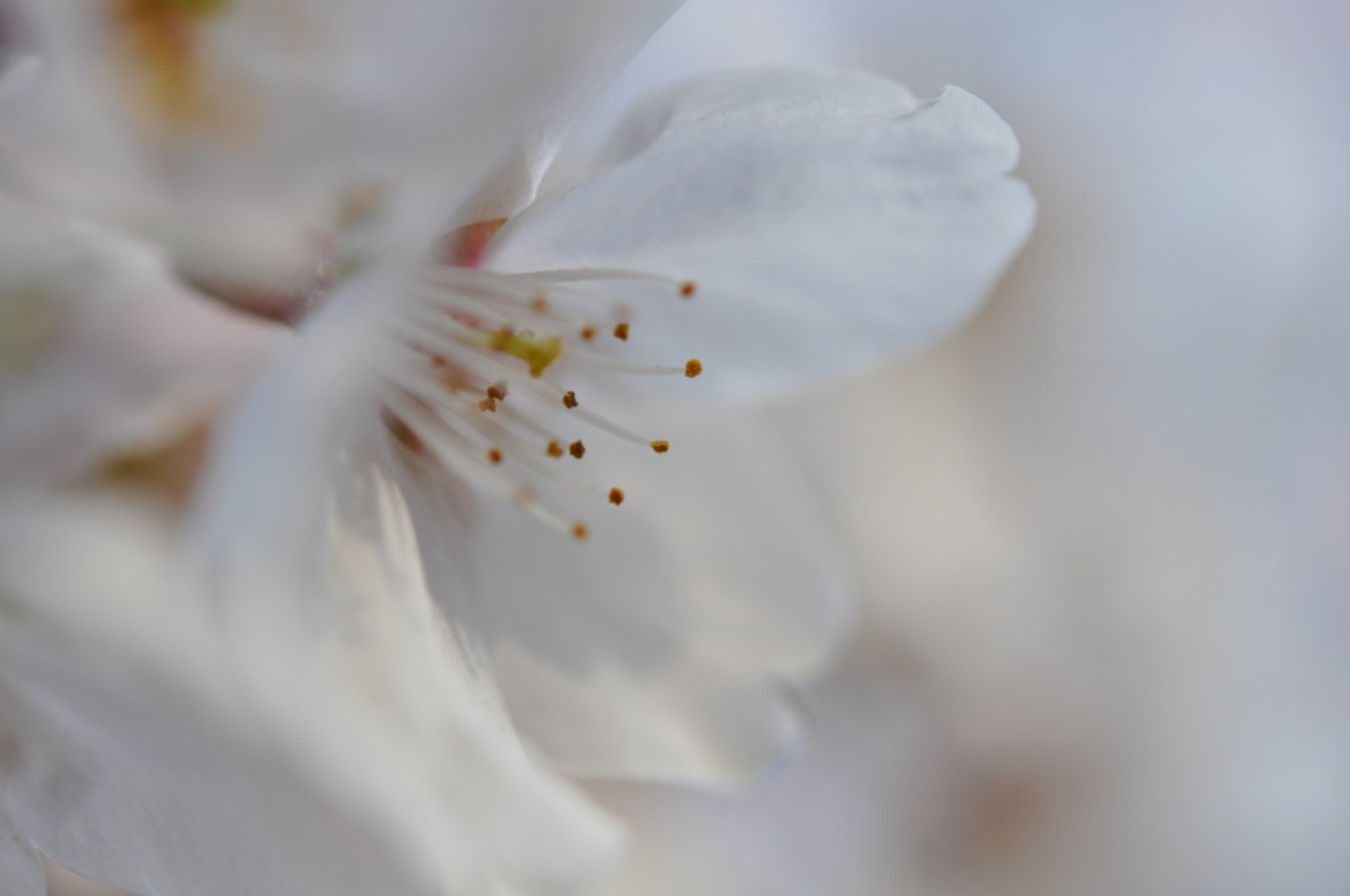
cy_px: 448
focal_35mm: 90
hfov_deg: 22.6
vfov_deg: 15.1
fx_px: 3371
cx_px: 675
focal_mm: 60
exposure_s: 1/500
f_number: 3.5
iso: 250
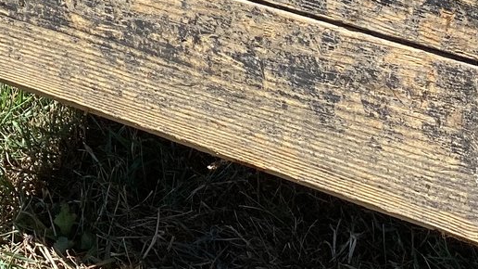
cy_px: -138
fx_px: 1255
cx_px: 235
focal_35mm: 99
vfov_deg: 11.7
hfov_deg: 21.6
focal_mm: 3.3
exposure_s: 1/612
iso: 25
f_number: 2.4
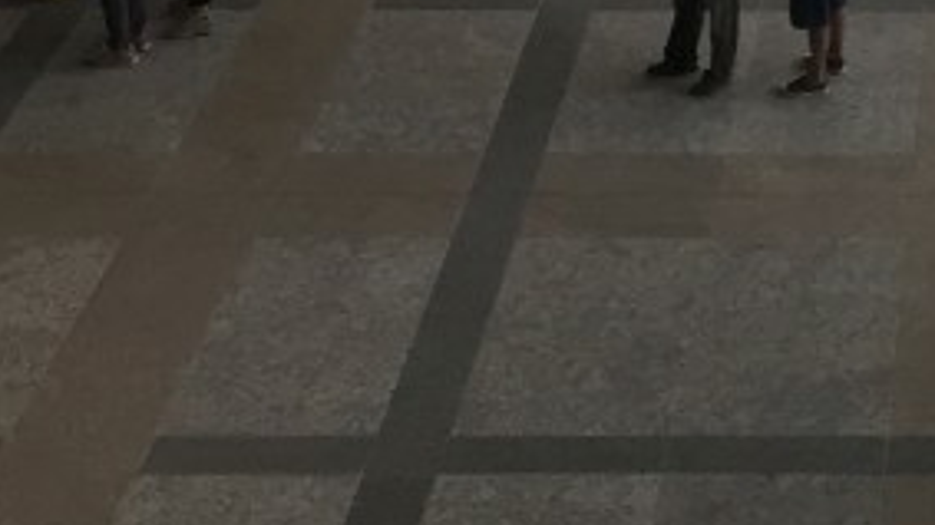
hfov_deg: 15.5
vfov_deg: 8.8
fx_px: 3321
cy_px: -343
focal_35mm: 134
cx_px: 1080
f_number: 2.2
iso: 32
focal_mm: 4.15
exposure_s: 1/30
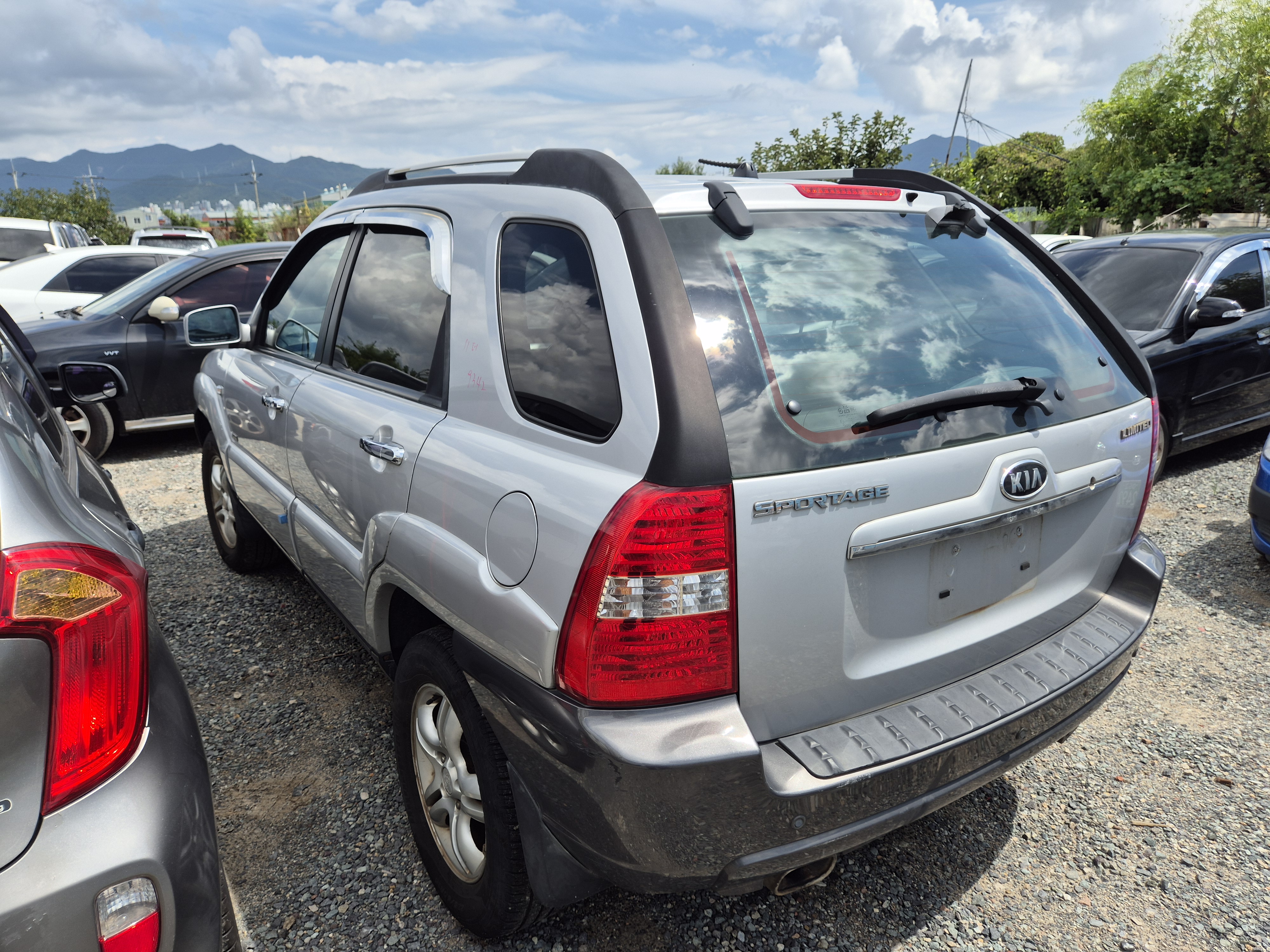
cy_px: 476
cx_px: 635
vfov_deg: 58.9
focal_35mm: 23
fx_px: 844
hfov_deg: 73.9
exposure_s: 1/1948
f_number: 1.8
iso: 25
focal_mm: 5.4
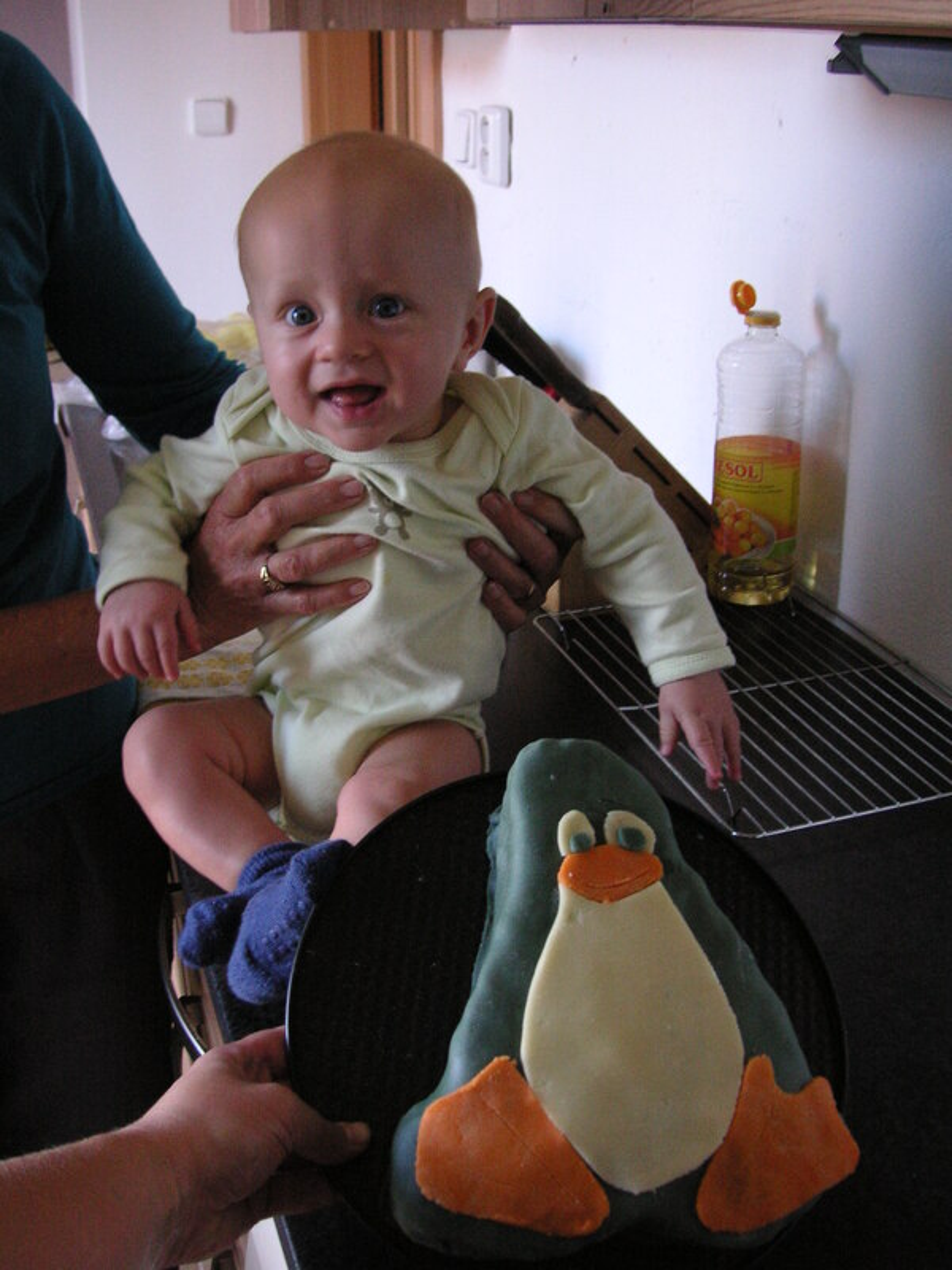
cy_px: 635
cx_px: 476
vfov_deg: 50.1
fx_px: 1357
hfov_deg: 38.7
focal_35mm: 37
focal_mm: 6.1
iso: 125
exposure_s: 1/45
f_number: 2.8
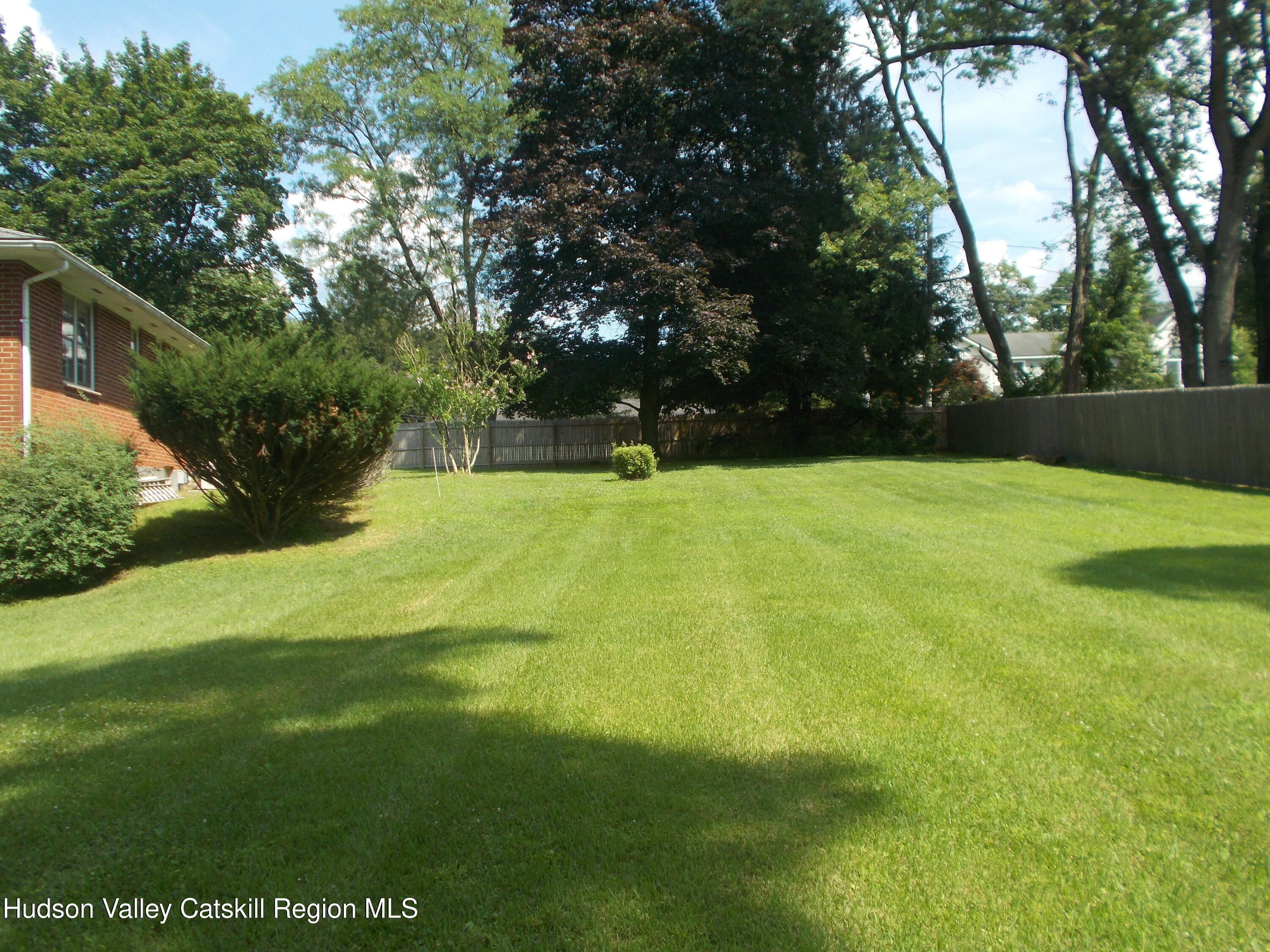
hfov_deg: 60.0
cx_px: 635
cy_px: 476
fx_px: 1101
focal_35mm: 30
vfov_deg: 46.8
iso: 80
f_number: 3.4
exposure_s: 1/400
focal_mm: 5.3
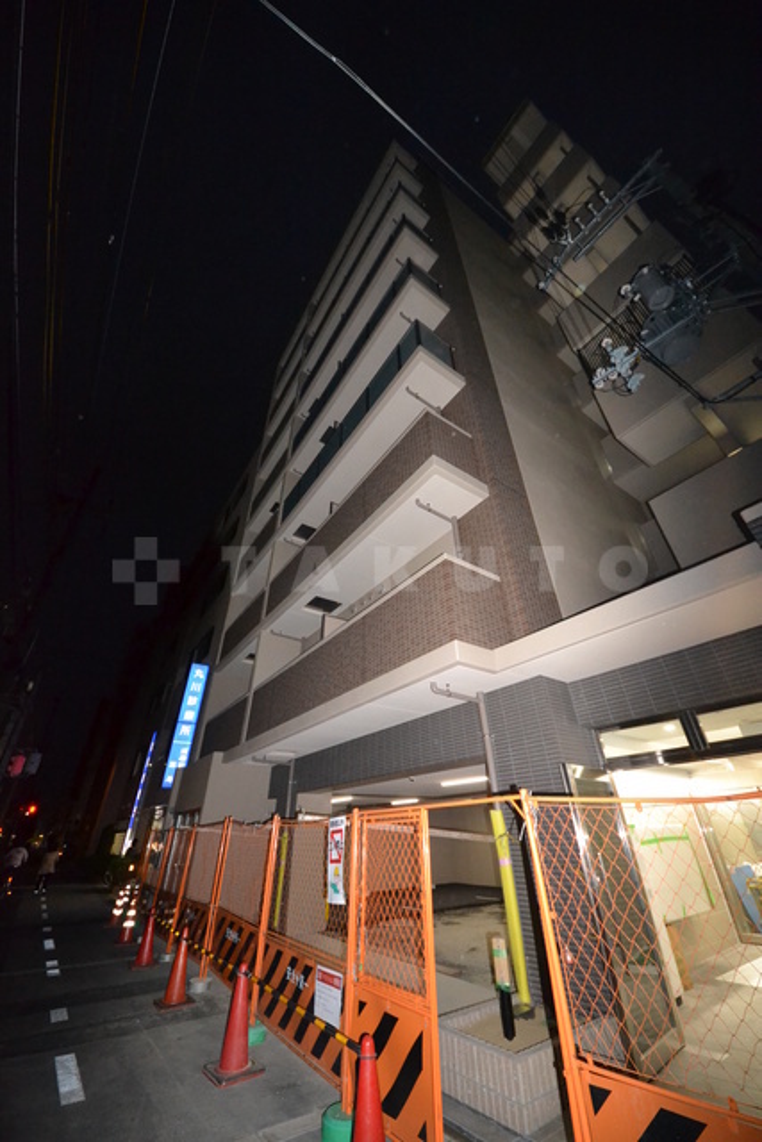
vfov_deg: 112.6
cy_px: 571
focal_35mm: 12
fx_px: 381
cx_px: 381
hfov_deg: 90.0
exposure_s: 1/60
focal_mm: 8
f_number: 7.1
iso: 3200
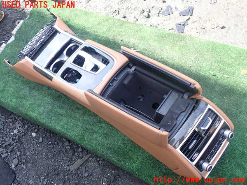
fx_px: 214
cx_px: 124
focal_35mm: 30
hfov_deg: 60.0
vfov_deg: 46.8
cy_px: 92
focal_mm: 5.4
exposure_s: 1/100
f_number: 3.2
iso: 100
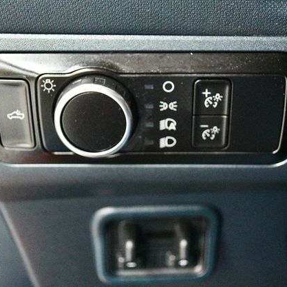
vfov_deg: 30.6
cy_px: 146
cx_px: 156
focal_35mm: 56
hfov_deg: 30.5
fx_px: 525
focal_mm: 29
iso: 12800
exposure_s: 1/40
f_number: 4.5
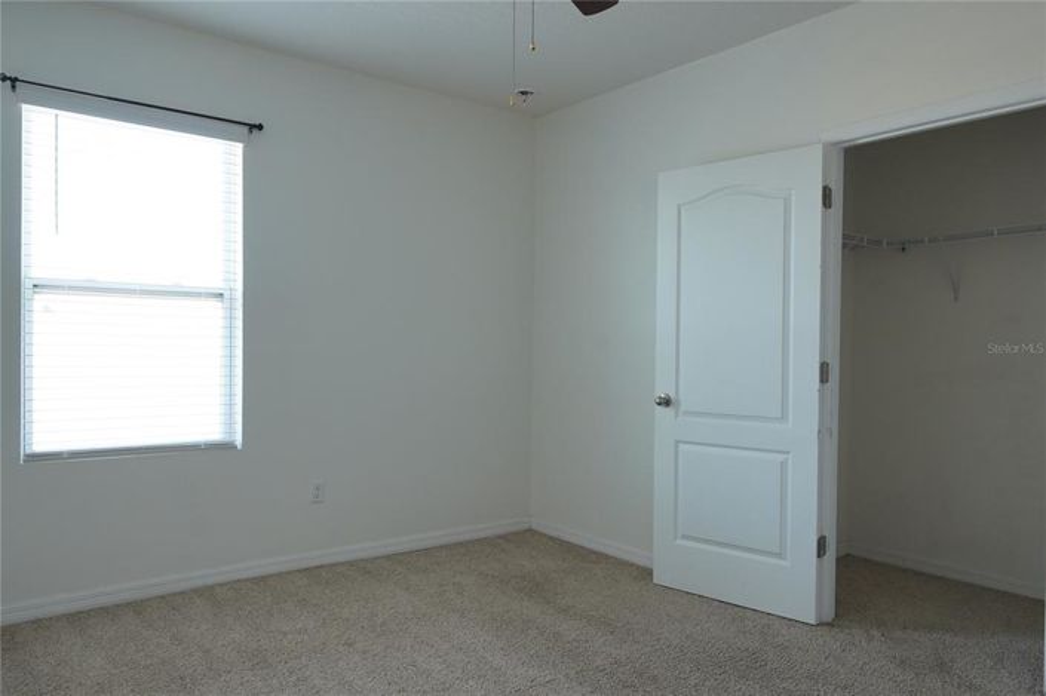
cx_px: 523
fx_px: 697
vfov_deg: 53.1
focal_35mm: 24
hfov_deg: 73.8
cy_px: 348
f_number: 11
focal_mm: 16
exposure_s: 1/30
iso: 1000
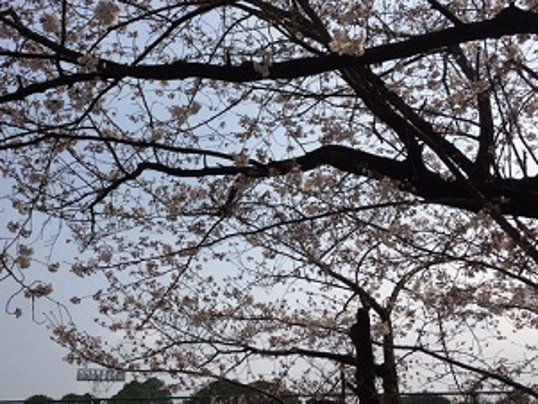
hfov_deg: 50.0
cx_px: 236
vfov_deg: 38.6
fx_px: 575
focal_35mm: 37
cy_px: 175
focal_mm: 4.15
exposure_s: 1/3344
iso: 25
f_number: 2.2
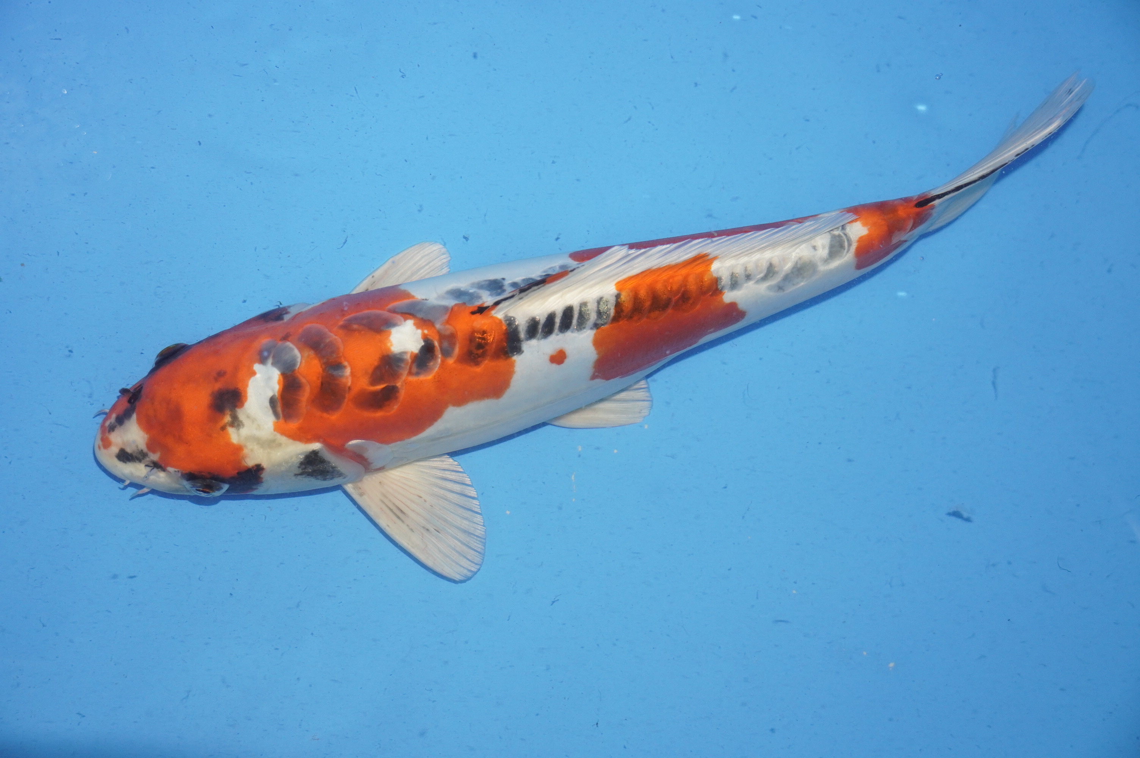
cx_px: 570
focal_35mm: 56
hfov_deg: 36.0
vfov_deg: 24.4
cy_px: 379
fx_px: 1756
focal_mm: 37
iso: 1000
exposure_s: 1/160
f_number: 4.5
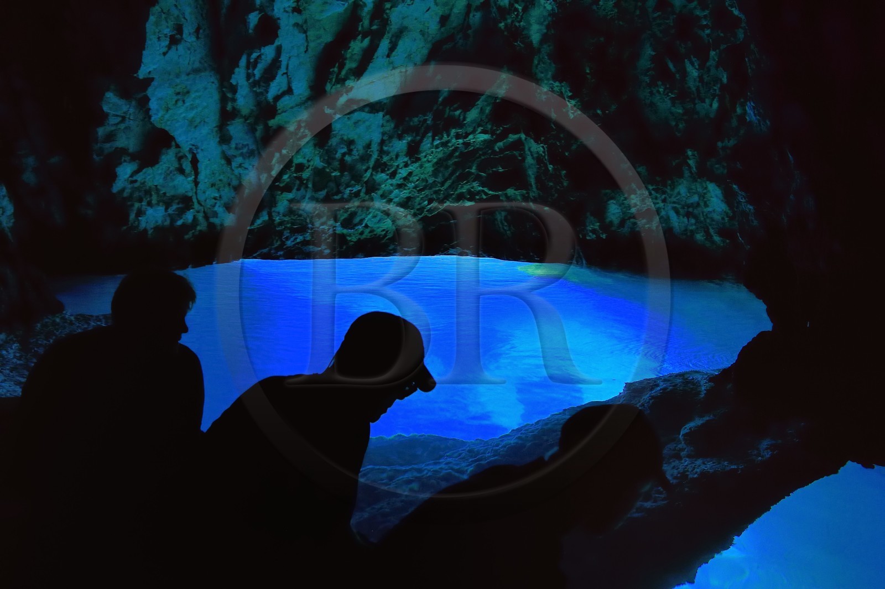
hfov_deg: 62.0
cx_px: 442
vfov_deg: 43.6
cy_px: 294
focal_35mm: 30
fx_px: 737
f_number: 6.3
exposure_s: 1/20
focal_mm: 30
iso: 1600
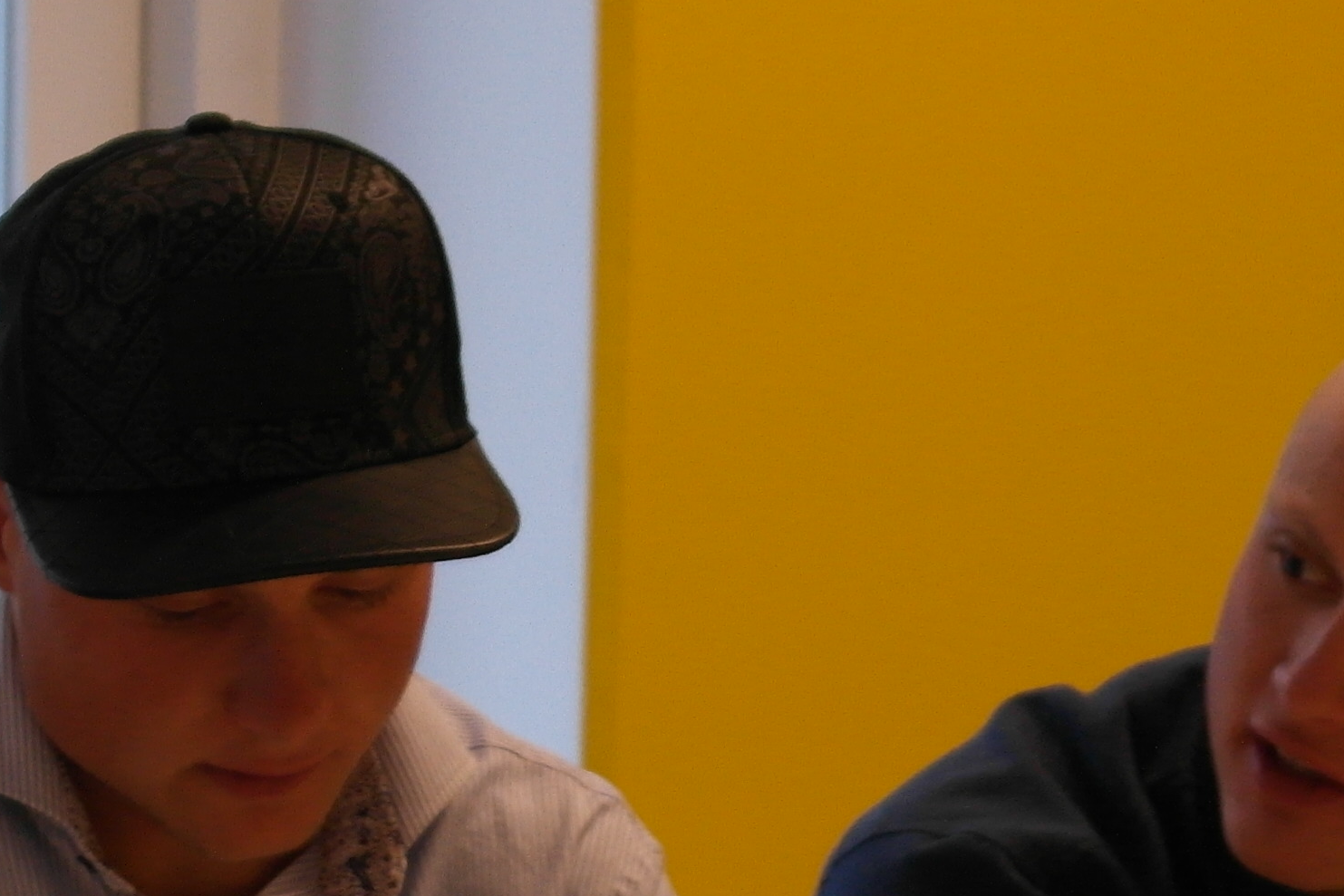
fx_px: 7990
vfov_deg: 6.4
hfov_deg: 9.6
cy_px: 793
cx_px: 161
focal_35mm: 214
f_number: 5
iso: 400
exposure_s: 1/30
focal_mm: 38
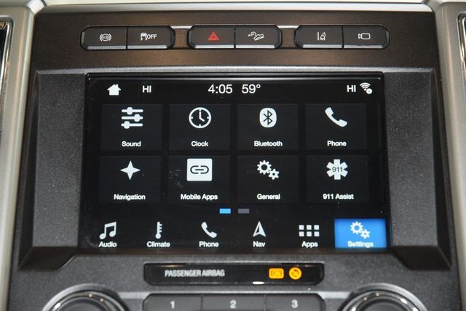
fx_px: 1359
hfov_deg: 19.5
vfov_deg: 13.0
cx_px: 233
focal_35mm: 105
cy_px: 156
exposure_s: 1/60
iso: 2800
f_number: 4.5
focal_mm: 70
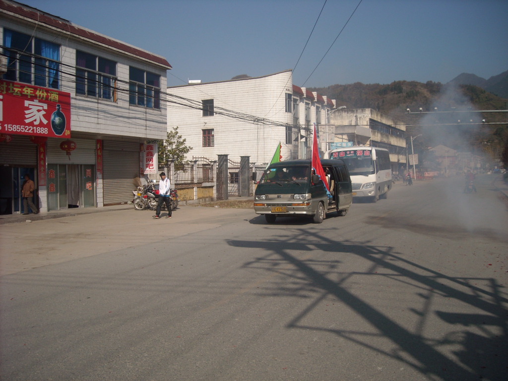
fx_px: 514
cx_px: 254
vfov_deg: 40.7
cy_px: 190
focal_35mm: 35
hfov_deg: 52.6
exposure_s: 1/500
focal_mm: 5.7
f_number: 5.6
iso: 64
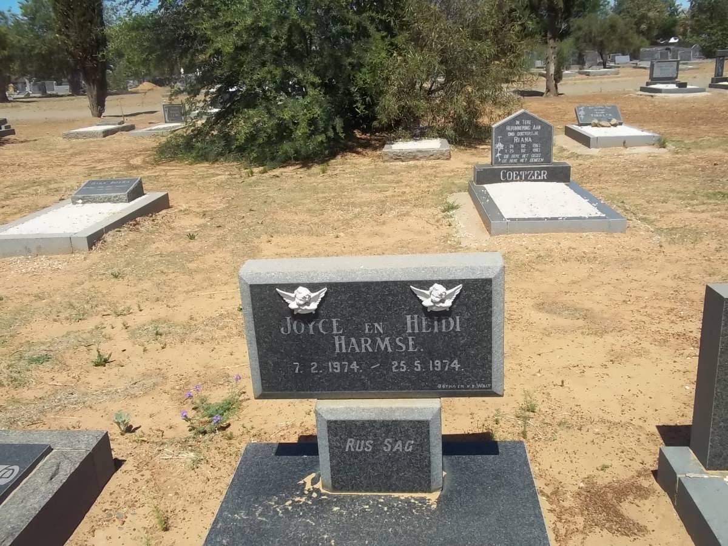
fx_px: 673
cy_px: 273
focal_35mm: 32
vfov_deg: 44.2
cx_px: 364
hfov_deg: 56.8
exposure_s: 1/500
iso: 80
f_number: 5.5
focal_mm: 5.7
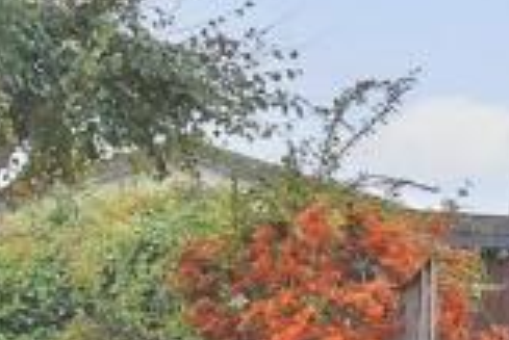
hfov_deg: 10.5
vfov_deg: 7.7
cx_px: 1080
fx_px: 2491
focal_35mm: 176
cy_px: 491
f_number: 8
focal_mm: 19
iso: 500
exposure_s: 1/160
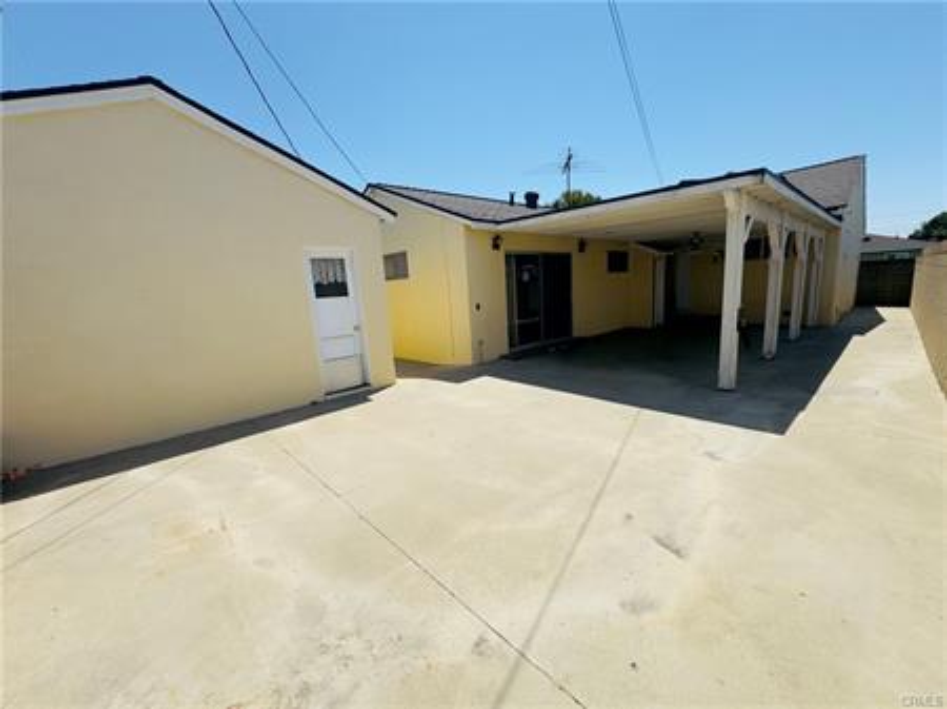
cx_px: 474
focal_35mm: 14
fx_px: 383
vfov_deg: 85.6
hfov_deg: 102.1
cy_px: 354
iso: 50
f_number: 2.2
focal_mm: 2.22
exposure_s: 1/2770
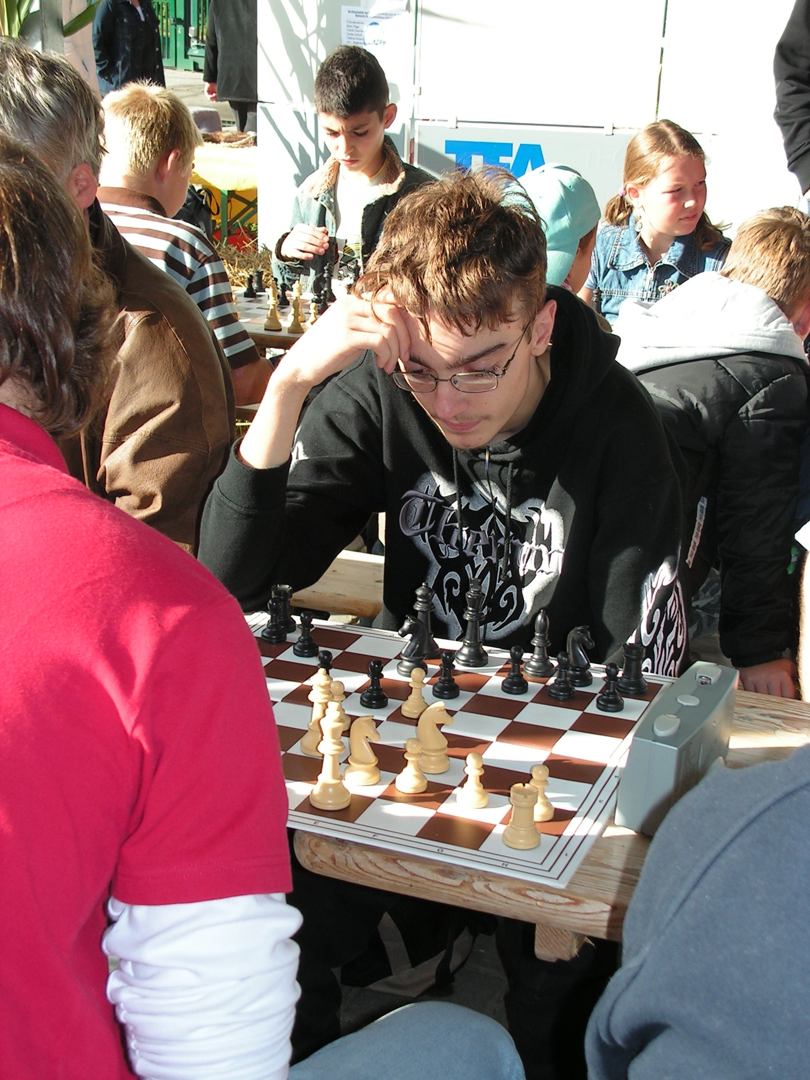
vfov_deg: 33.8
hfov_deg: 25.7
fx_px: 1778
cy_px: 540
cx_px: 405
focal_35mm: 57
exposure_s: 1/250
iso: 64
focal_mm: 9.6
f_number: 3.3
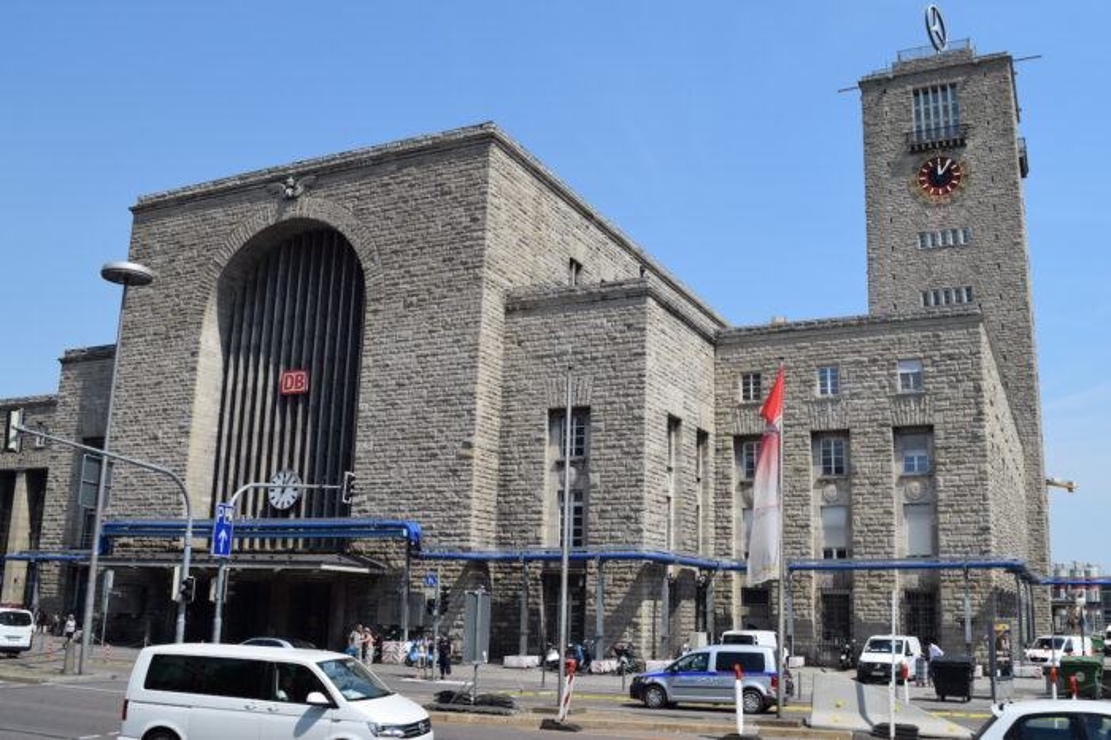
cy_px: 370
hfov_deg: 62.0
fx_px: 925
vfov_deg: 43.6
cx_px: 556
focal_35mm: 30
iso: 200
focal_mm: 20
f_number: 10
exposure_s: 1/400
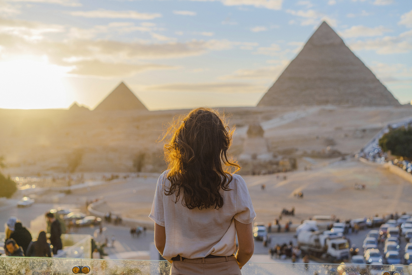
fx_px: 629
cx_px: 206
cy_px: 138
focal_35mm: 55
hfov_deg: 36.2
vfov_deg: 24.6
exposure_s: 1/1000
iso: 125
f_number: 3.5
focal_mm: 55
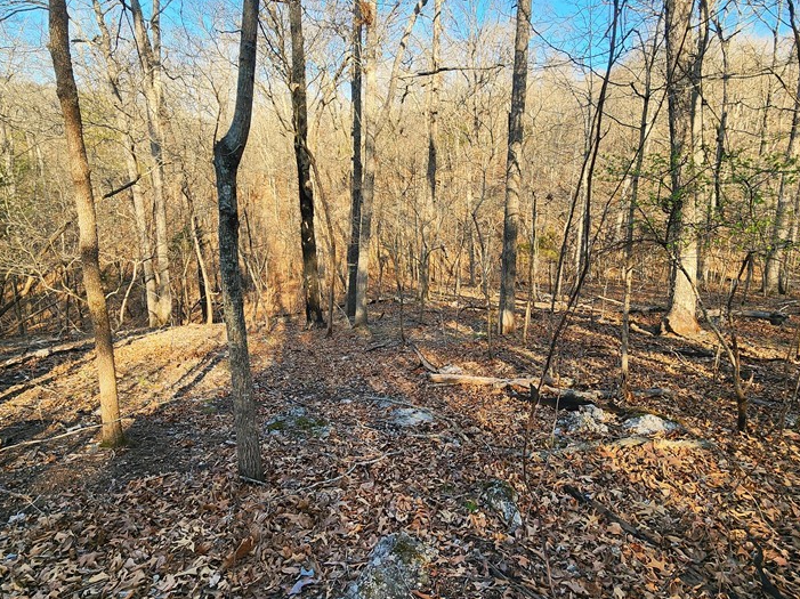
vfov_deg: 68.3
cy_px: 258
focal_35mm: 19
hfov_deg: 84.7
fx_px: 439
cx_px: 411
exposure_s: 1/476
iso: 50
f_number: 2.2
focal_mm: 2.2
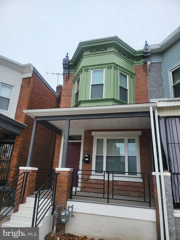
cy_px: 120
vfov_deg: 71.6
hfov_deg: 56.8
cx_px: 90
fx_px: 166
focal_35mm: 24
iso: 40
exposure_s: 1/397
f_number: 1.8
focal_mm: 5
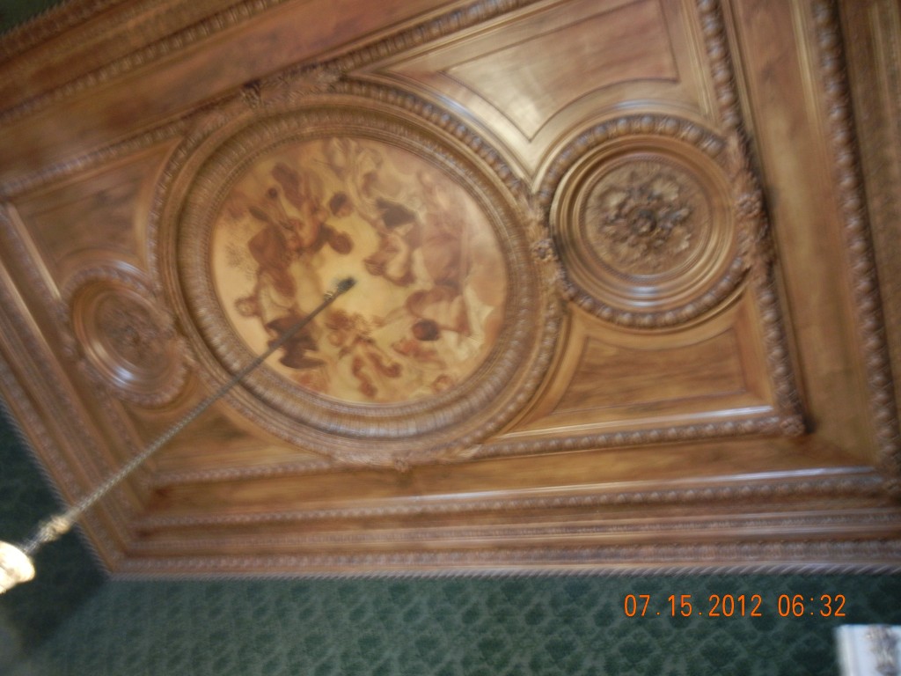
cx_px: 450
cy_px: 338
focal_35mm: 30
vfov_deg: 46.8
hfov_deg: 60.0
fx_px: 781
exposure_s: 1
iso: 271
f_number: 3.5
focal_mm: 5.4
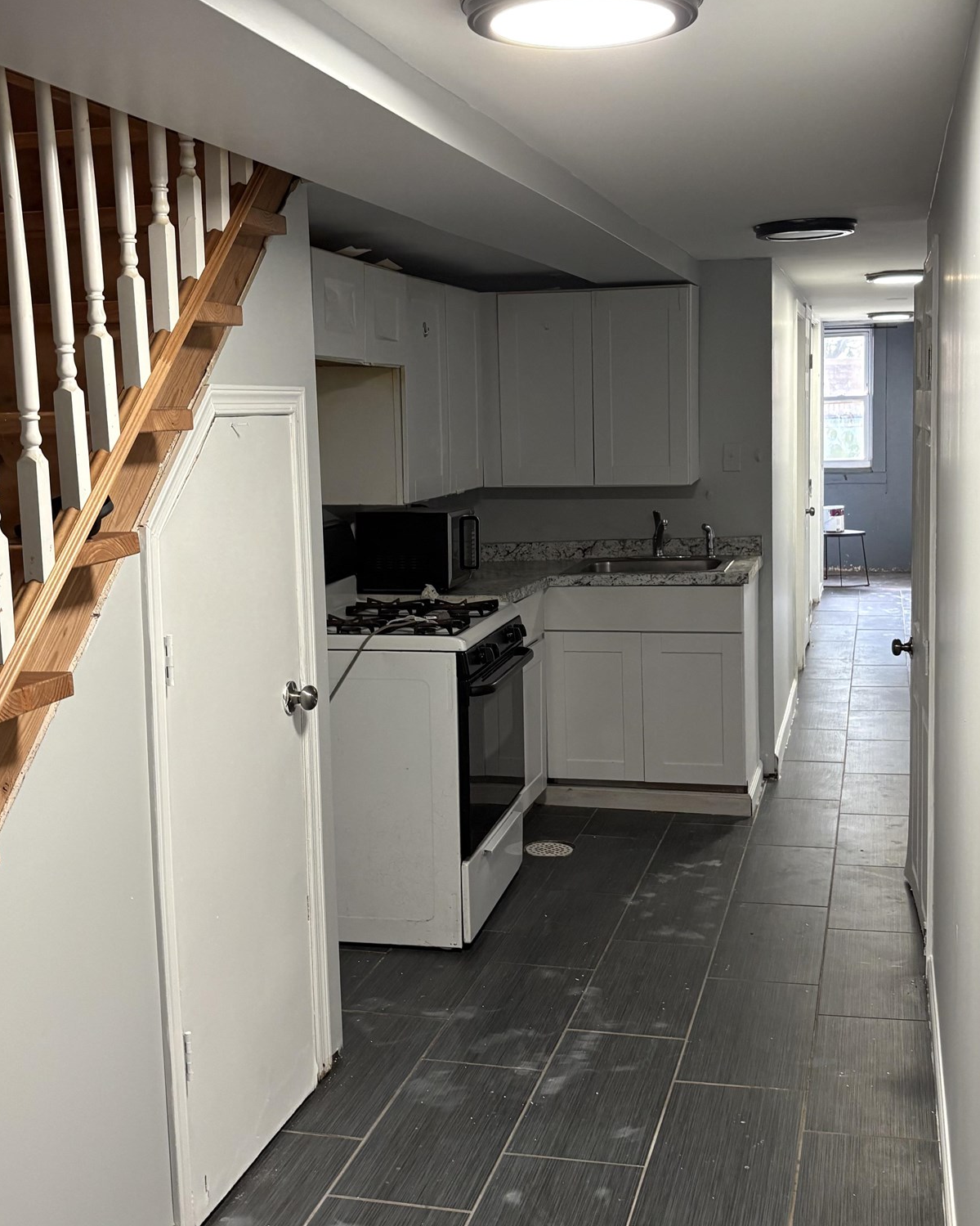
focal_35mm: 39
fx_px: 1414
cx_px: 560
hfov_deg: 38.1
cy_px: 598
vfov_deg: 46.8
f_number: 1.6
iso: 160
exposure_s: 1/60
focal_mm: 5.96
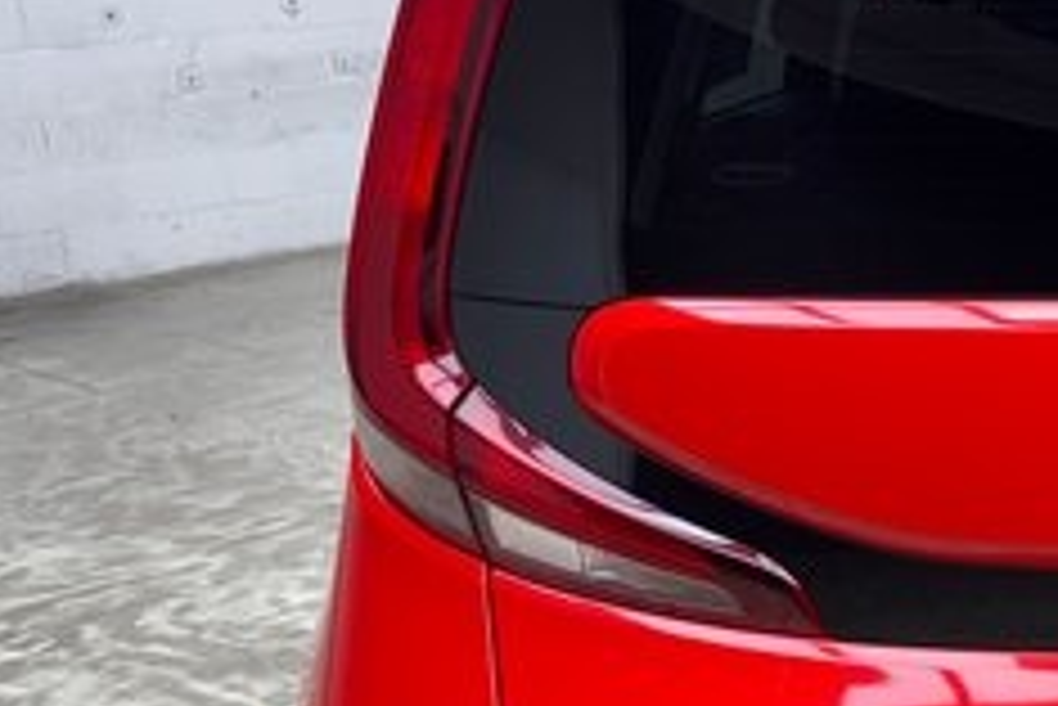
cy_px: 481
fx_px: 2000
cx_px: 1252
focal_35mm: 68
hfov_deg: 26.5
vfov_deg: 20.0
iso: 125
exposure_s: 1/120
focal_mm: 6.76
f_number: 1.78
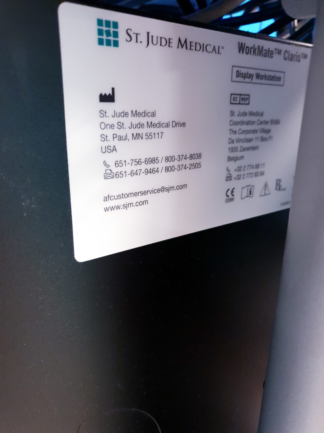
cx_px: 162
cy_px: 216
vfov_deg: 67.3
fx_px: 324
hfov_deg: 53.1
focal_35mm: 26
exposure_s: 1/17
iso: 320
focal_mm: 4.3
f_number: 1.5
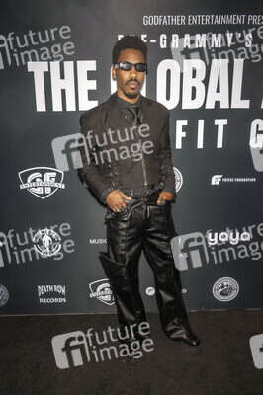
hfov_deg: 53.1
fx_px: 263
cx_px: 132
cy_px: 198
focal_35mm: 24
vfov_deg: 73.8
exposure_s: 1/200
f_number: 5.6
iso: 800
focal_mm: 24
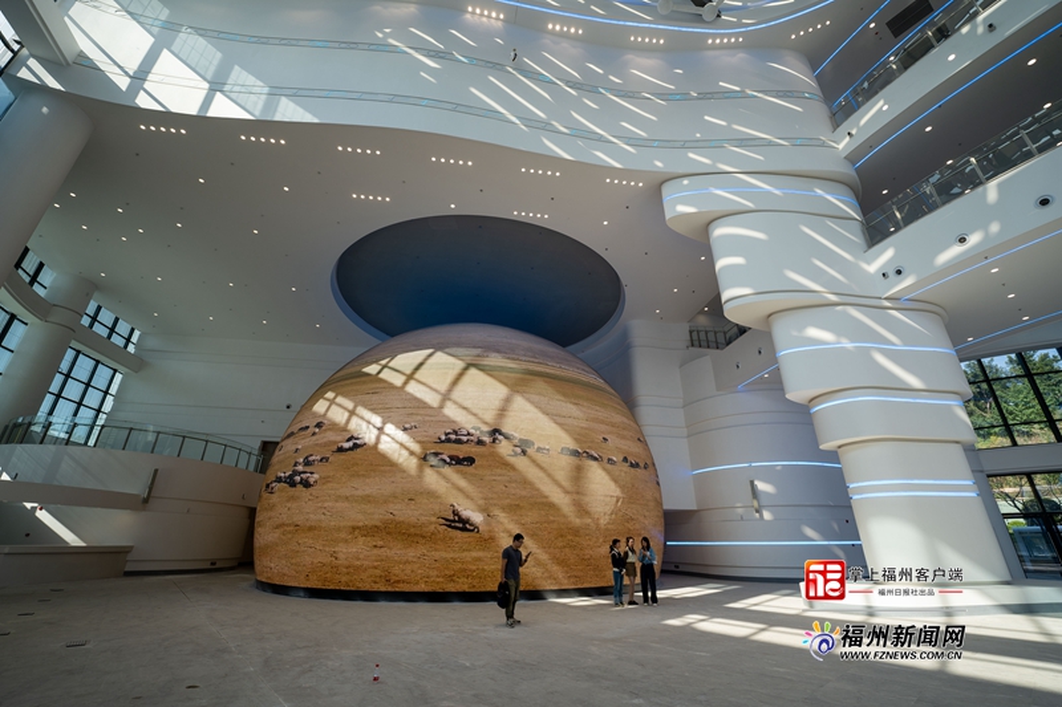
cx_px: 531
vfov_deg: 81.2
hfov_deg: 104.3
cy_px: 354
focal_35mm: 14
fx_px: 413
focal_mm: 14
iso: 100
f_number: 2.8
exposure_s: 1/400
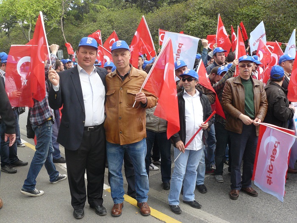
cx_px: 148
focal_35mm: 36
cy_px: 112
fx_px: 309
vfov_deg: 39.7
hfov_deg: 51.4
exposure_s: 1/125
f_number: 4
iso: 100
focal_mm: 6
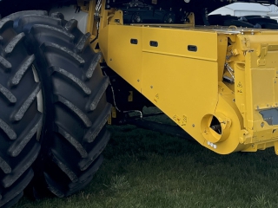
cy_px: -23
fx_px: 522
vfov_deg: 21.4
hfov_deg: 29.8
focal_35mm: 65
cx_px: 127
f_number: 1.6
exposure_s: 1/1887
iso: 32
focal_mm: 4.2
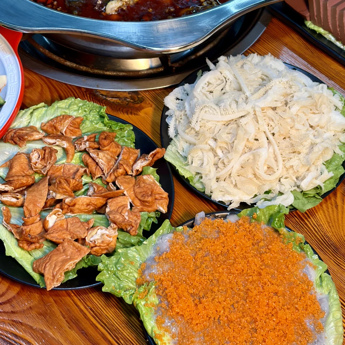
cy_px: 130
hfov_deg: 26.5
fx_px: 733
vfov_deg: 26.4
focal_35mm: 65
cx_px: 175
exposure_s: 1/77
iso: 50
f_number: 1.6
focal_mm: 5.96
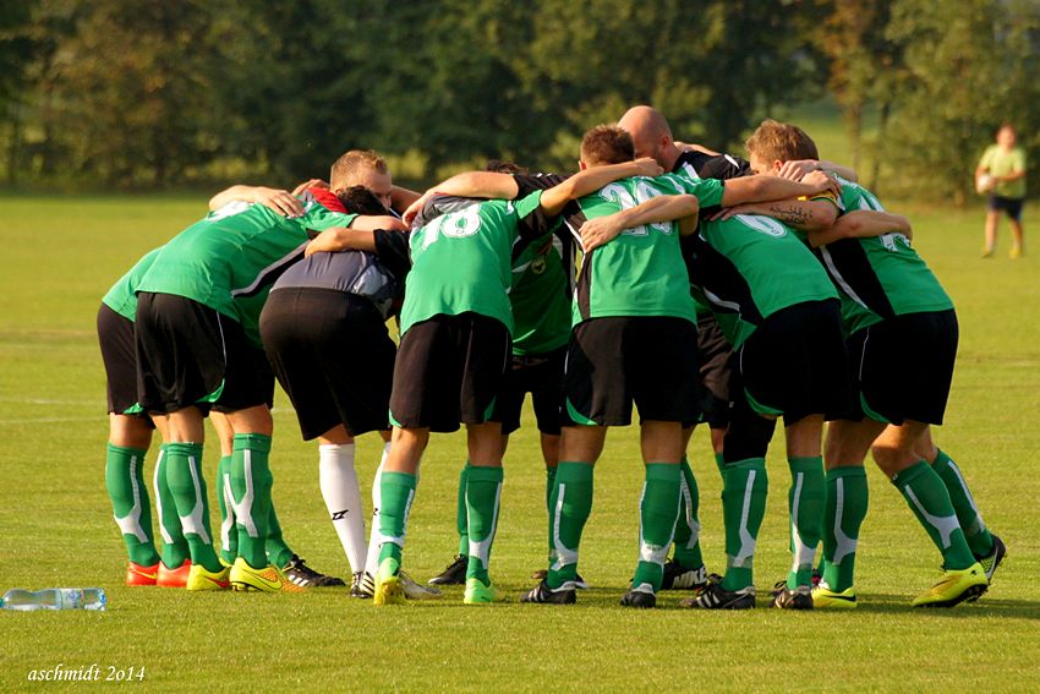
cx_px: 520
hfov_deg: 5.5
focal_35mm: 375
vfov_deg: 3.7
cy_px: 347
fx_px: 10834
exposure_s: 1/1000
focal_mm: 250
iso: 320
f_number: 5.6
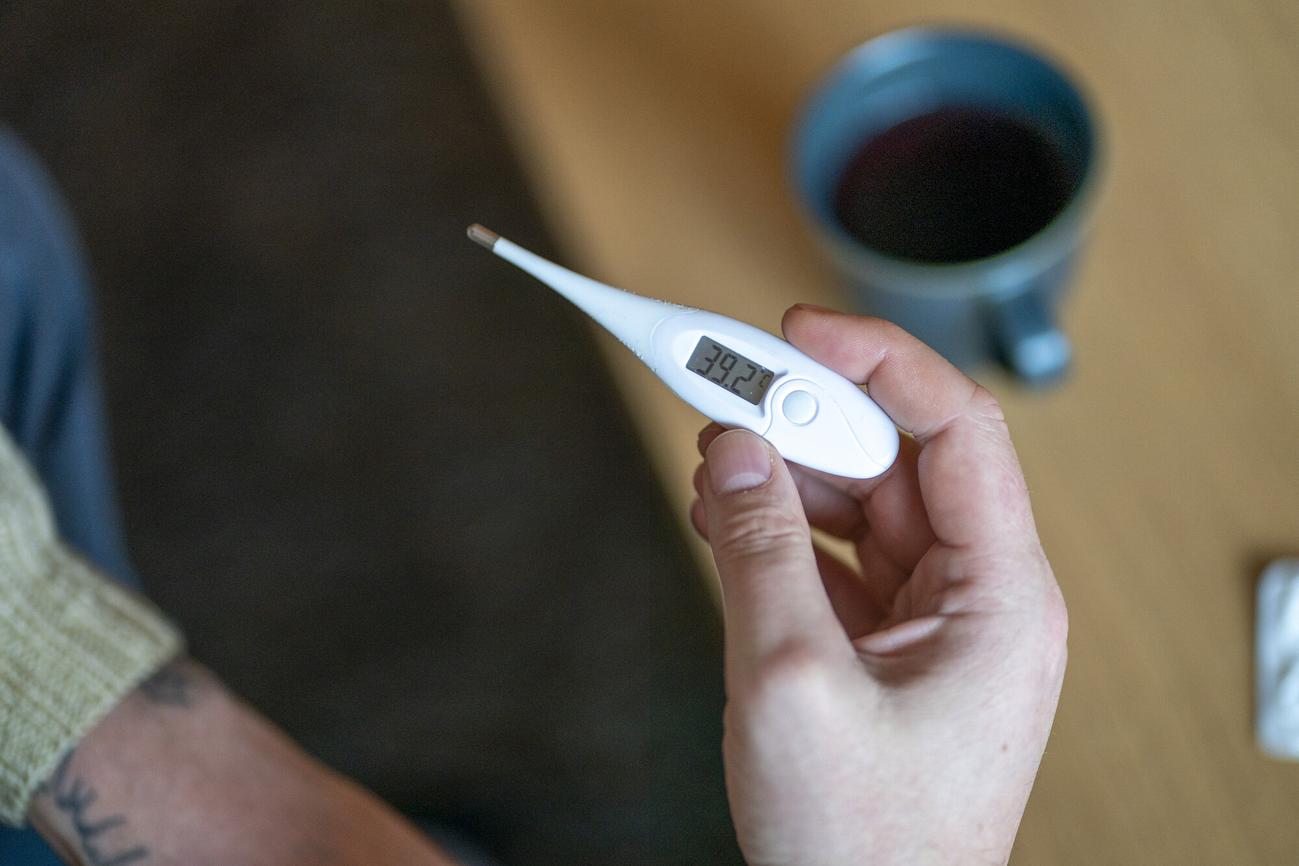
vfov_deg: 16.1
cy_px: 433
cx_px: 650
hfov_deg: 23.9
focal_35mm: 85
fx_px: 3067
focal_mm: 85
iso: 640
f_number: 1.8
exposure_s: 1/160
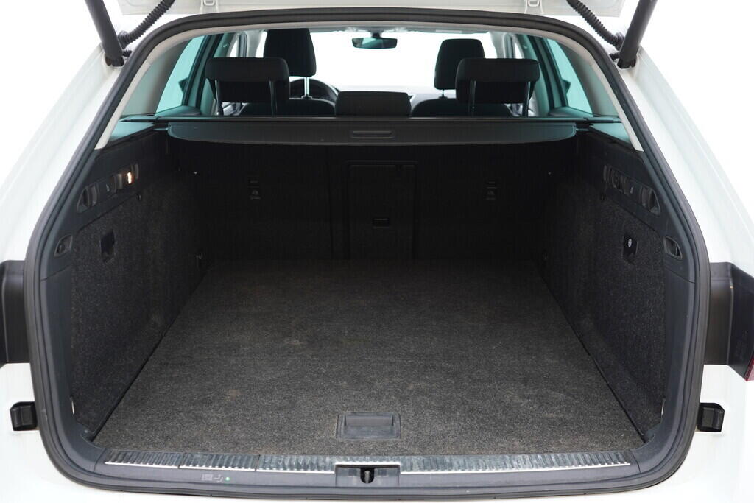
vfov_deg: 36.9
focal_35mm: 36
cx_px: 377
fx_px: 754
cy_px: 252
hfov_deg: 53.1
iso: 250
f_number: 2.8
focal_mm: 24
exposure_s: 1/40
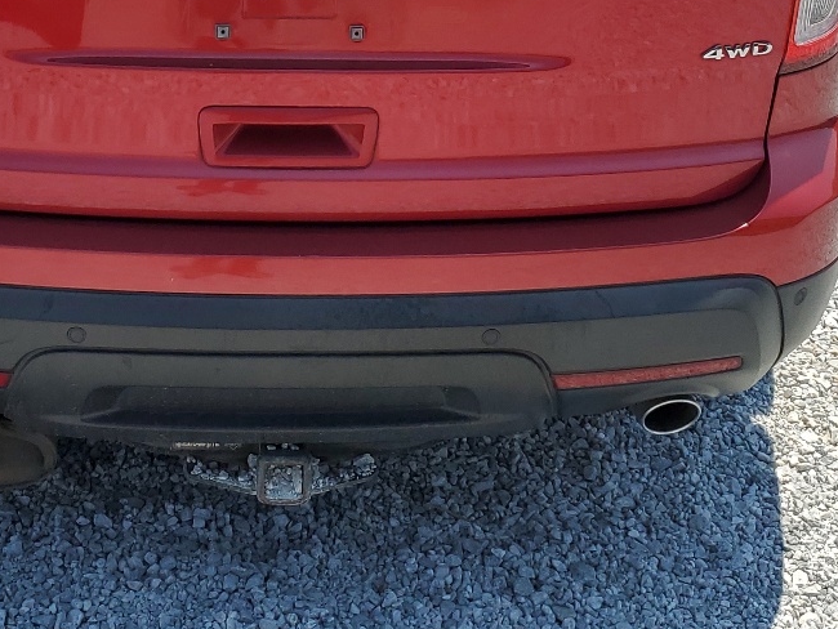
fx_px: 1550
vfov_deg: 21.7
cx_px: 255
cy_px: -71
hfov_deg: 30.0
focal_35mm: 64
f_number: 1.5
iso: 50
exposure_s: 1/3333
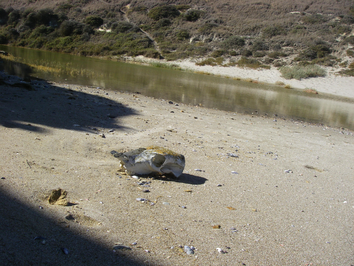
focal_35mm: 38
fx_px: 389
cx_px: 177
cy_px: 133
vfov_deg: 37.7
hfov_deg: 49.0
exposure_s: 1/160
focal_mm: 6.3
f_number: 6.6
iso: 64
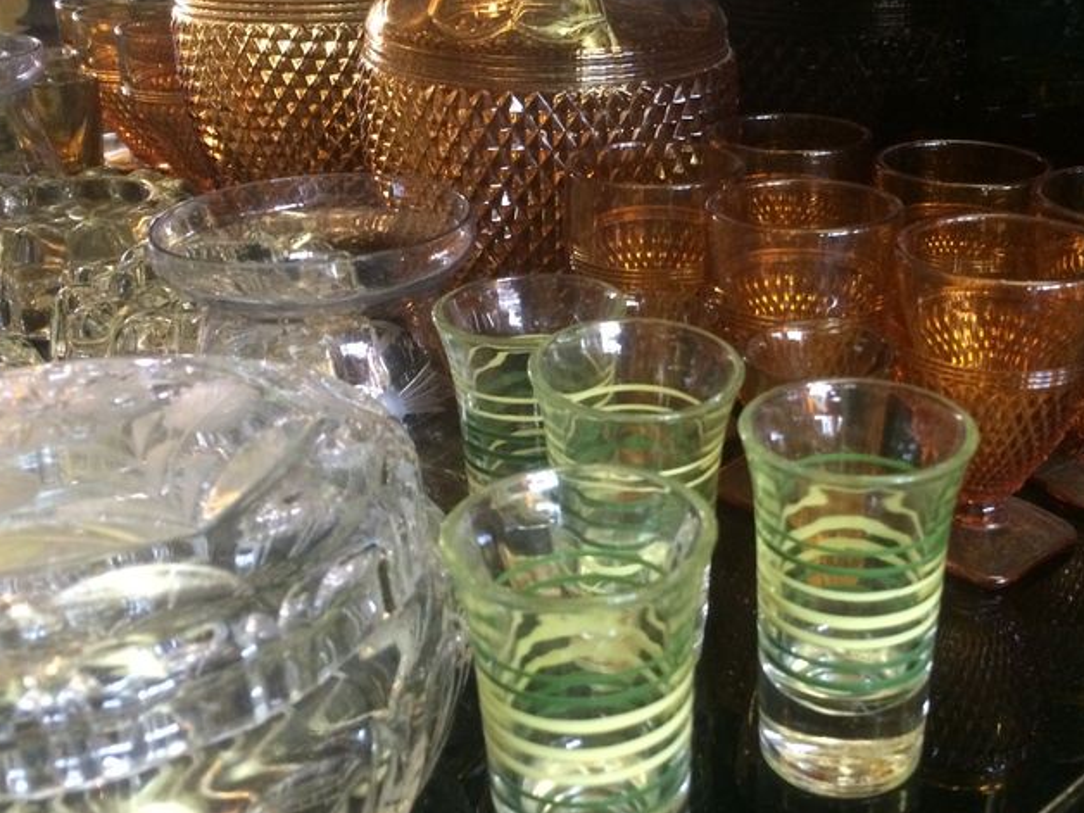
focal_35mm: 43
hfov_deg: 43.4
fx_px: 1347
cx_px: 694
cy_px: 401
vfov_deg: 33.6
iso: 320
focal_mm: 4.12
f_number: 2.2
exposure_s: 1/15
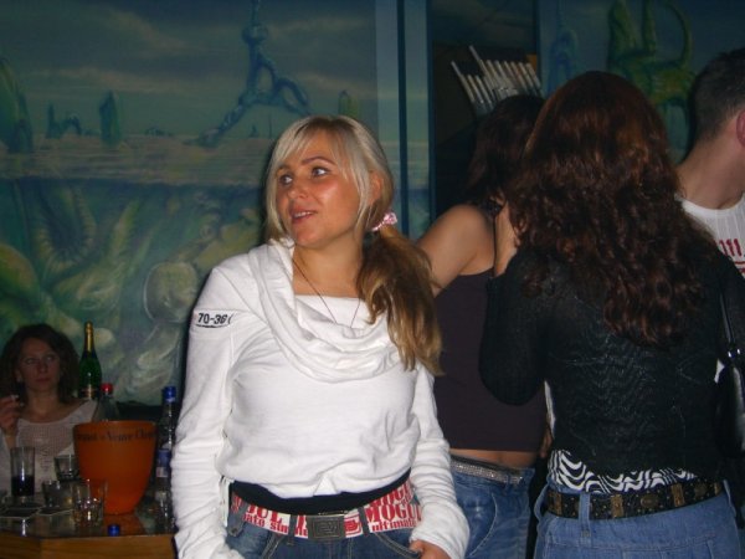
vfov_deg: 31.5
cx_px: 372
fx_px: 990
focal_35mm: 46
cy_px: 280
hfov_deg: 41.2
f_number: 3.1
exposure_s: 1/60
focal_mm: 9.5
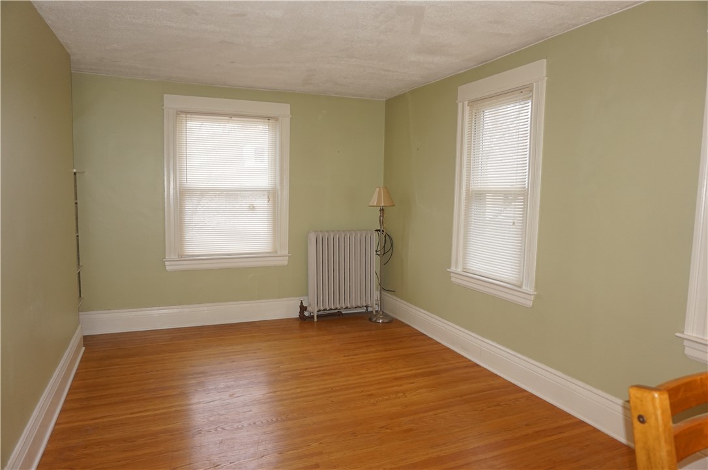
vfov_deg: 53.0
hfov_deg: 73.8
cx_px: 354
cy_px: 235
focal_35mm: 24
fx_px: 472
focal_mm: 16
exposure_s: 1/60
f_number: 4
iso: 640
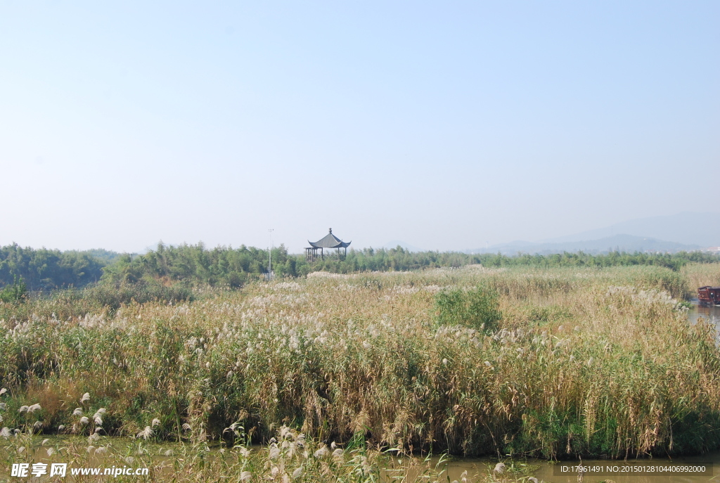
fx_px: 781
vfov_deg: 34.3
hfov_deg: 49.5
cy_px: 242
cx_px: 360
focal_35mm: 39
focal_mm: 26
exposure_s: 1/160
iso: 200
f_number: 10
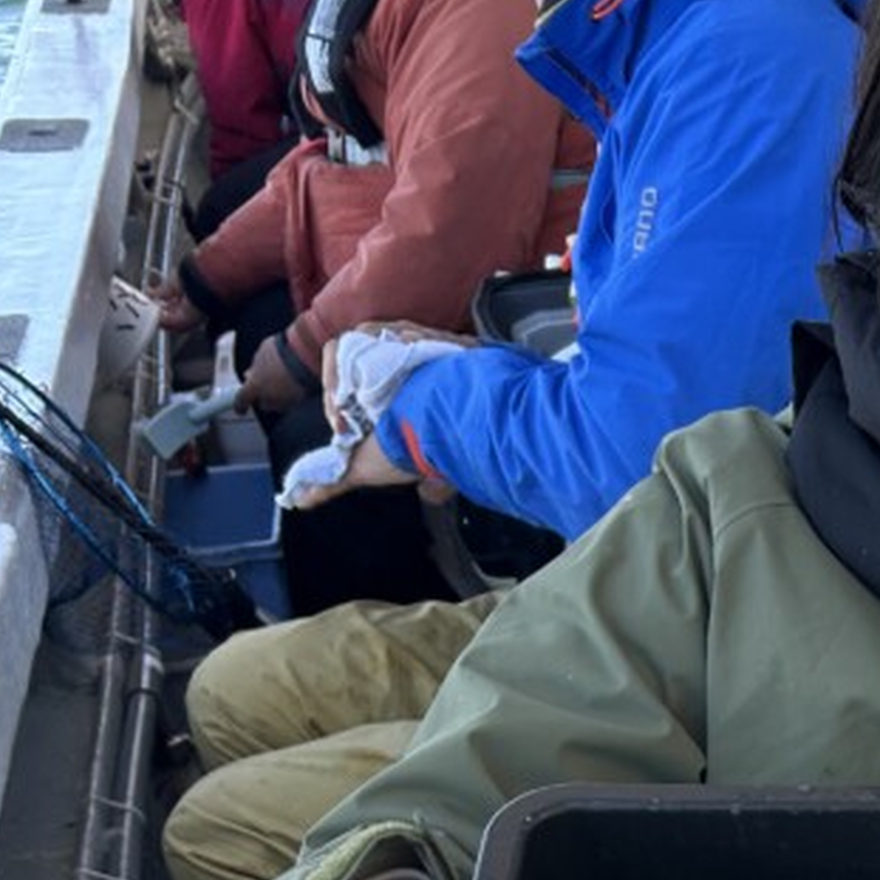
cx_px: 1021
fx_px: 2128
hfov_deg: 21.8
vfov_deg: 20.8
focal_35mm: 74
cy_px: 1214
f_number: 1.5
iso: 50
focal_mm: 5.7
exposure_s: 1/439
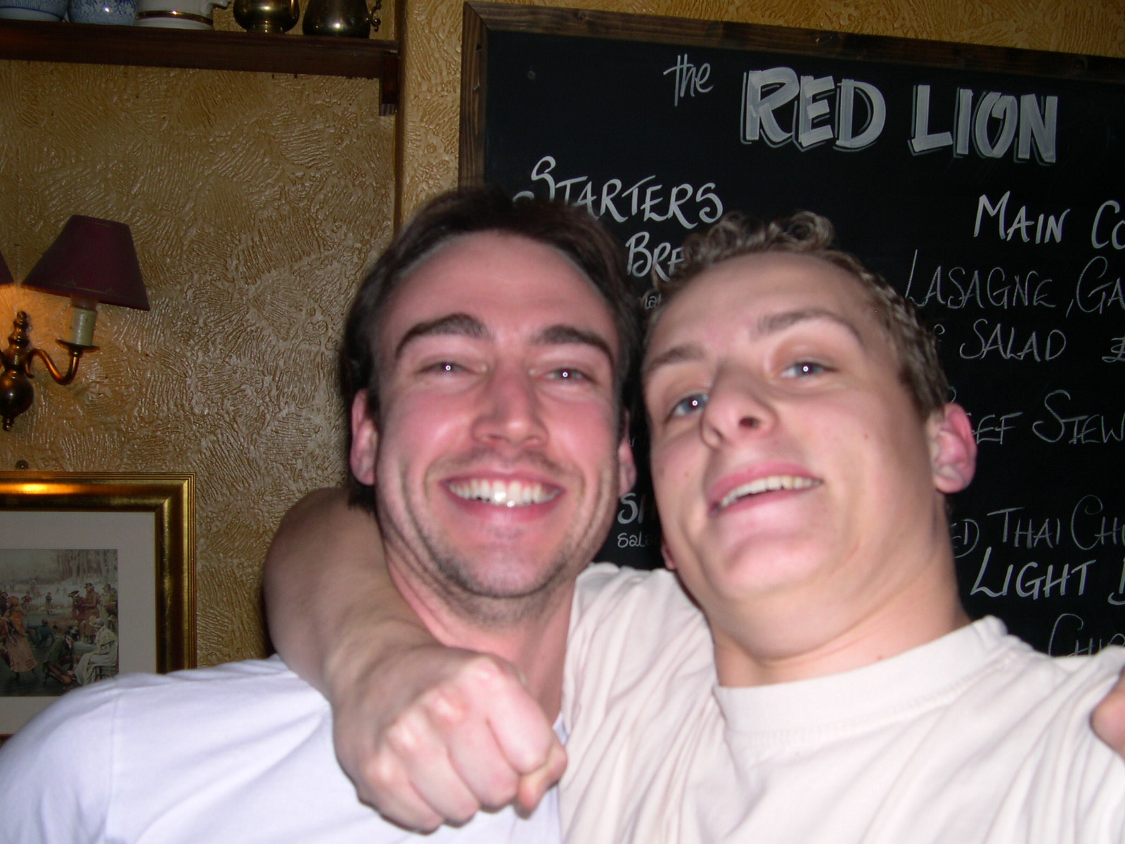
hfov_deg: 49.0
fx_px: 1235
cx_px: 562
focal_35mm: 38
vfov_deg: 37.7
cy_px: 422
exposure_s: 1/60
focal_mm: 8
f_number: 2.8
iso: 100
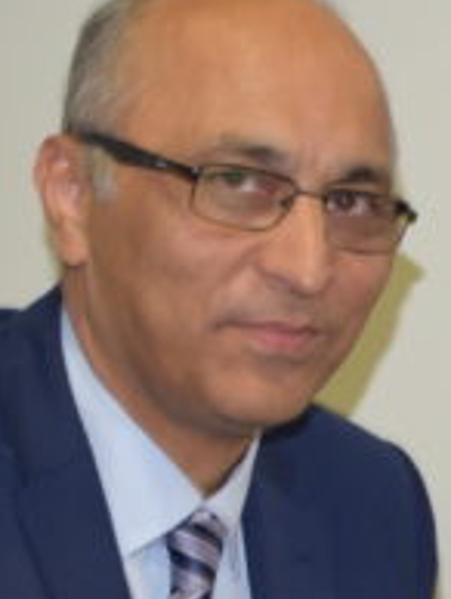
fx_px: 3432
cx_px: 910
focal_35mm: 198
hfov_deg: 7.2
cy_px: 653
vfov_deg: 9.9
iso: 800
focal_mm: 34
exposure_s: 1/80
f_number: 4.5
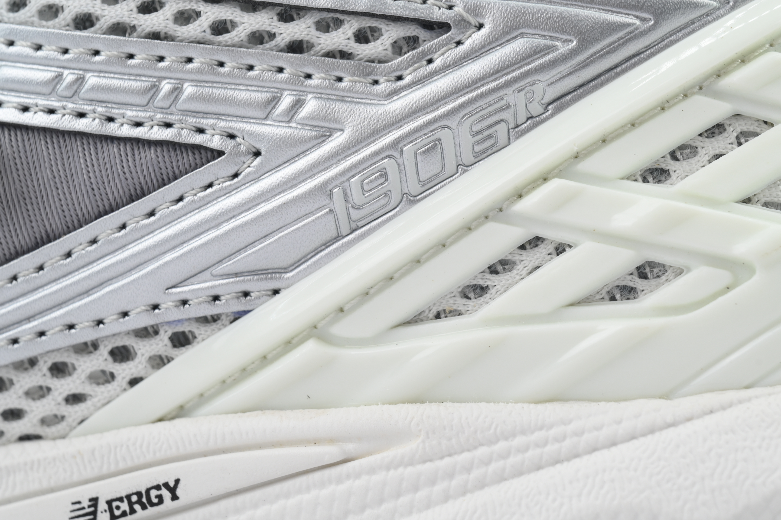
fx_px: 2928
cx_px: 466
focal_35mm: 135
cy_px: 209
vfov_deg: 10.2
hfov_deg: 15.2
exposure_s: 1/100
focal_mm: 110
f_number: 11
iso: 400
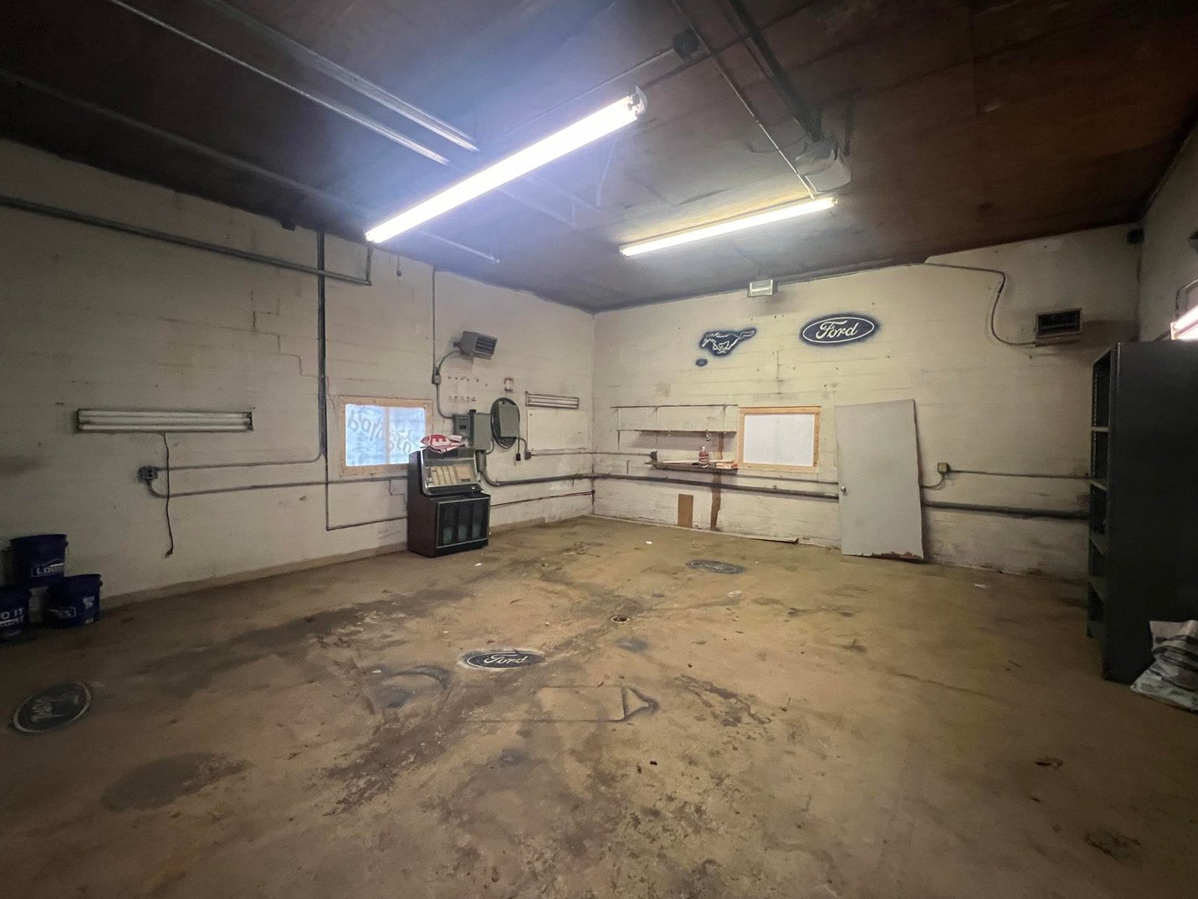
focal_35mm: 14
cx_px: 611
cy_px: 452
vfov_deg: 85.7
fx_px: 485
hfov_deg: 102.0
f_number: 1.8
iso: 800
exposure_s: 1/40
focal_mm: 1.57
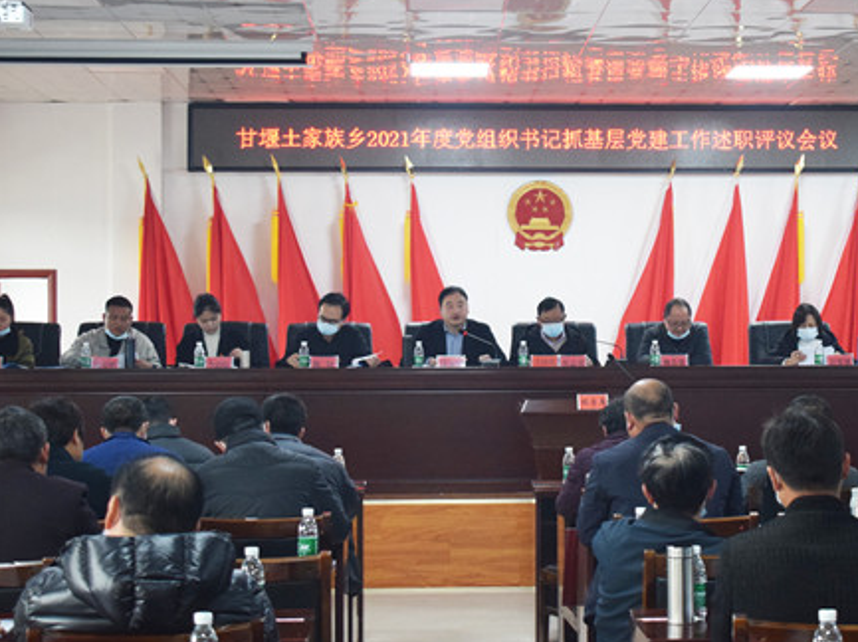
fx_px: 1882
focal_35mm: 76
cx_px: 557
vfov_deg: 19.4
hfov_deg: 25.6
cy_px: 289
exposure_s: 1/60
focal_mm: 38
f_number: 4.8
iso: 1800
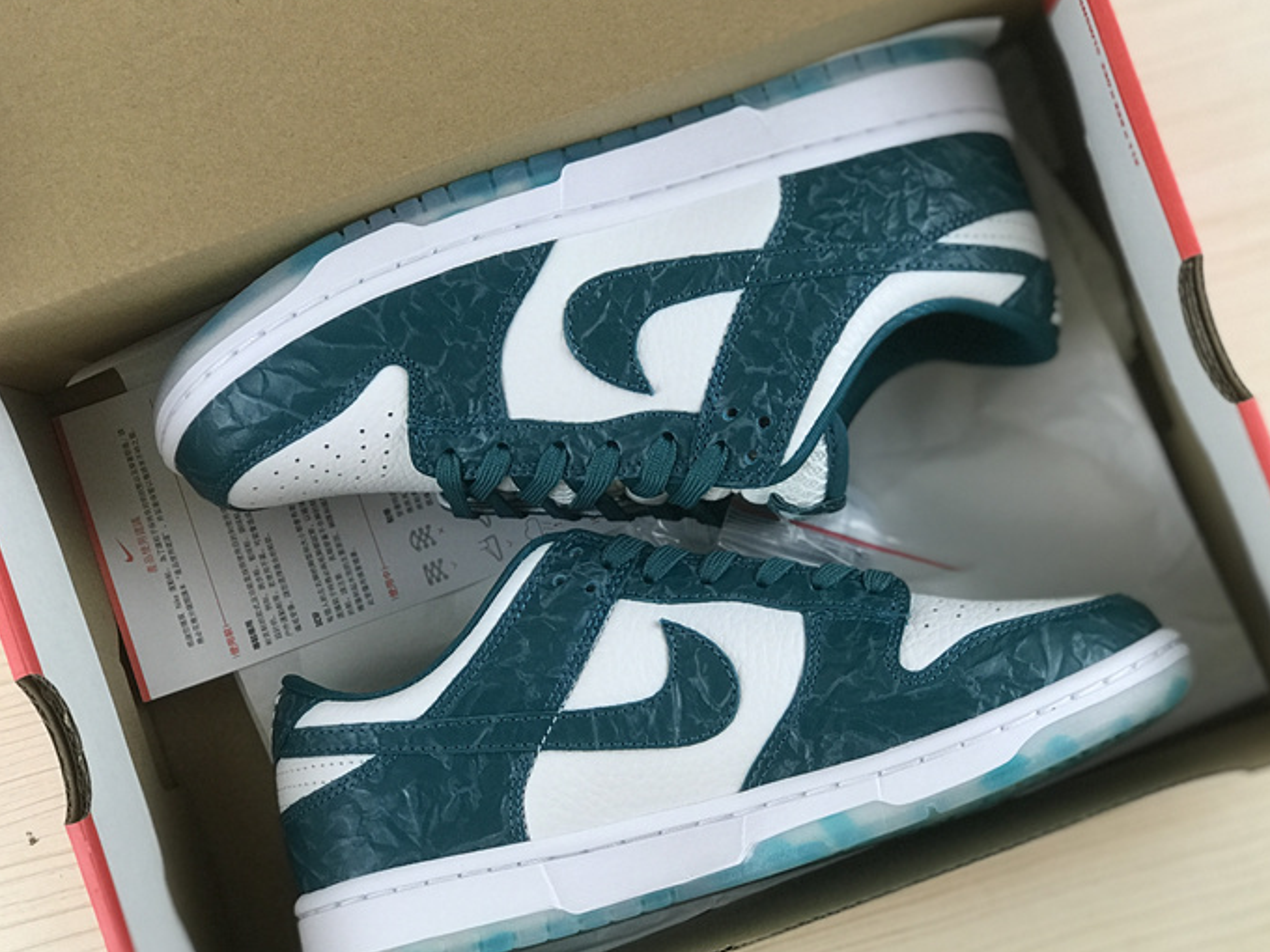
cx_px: 670
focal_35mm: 62
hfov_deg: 31.2
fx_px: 2275
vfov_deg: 23.6
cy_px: 505
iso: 100
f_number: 2.8
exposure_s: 1/50
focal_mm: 6.6
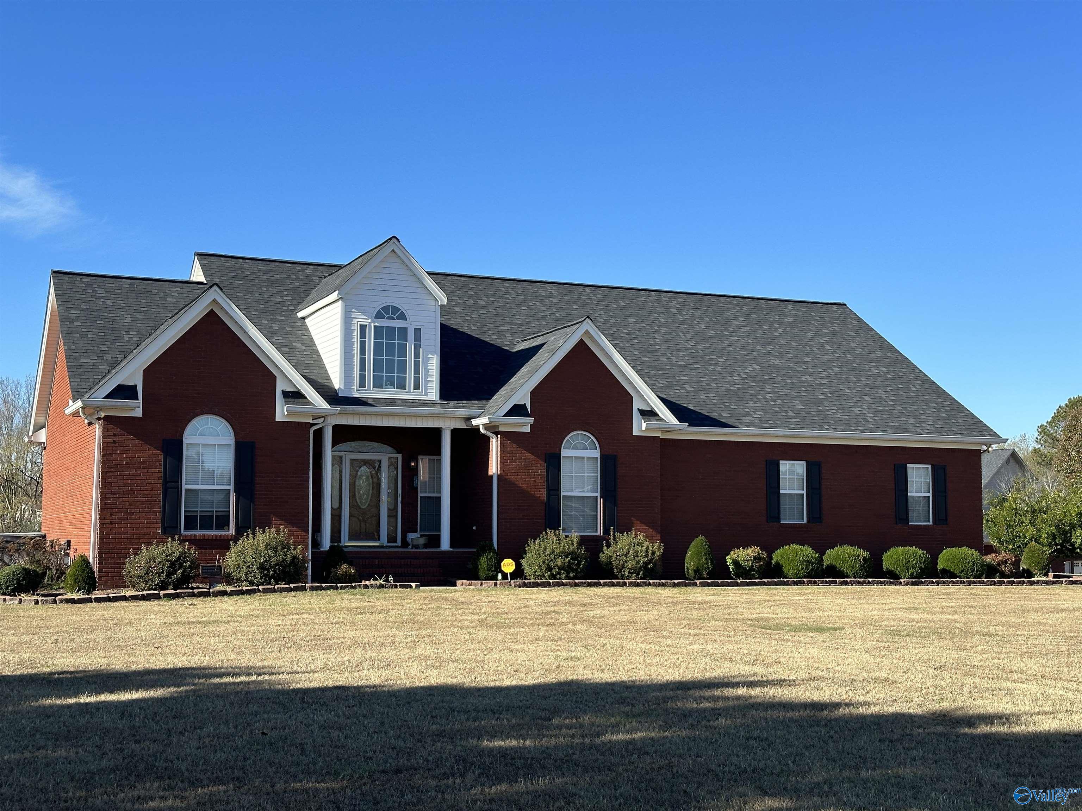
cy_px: 406
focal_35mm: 48
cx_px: 541
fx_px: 1500
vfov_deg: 30.3
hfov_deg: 39.7
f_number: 1.78
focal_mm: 6.86
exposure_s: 1/2667
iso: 64
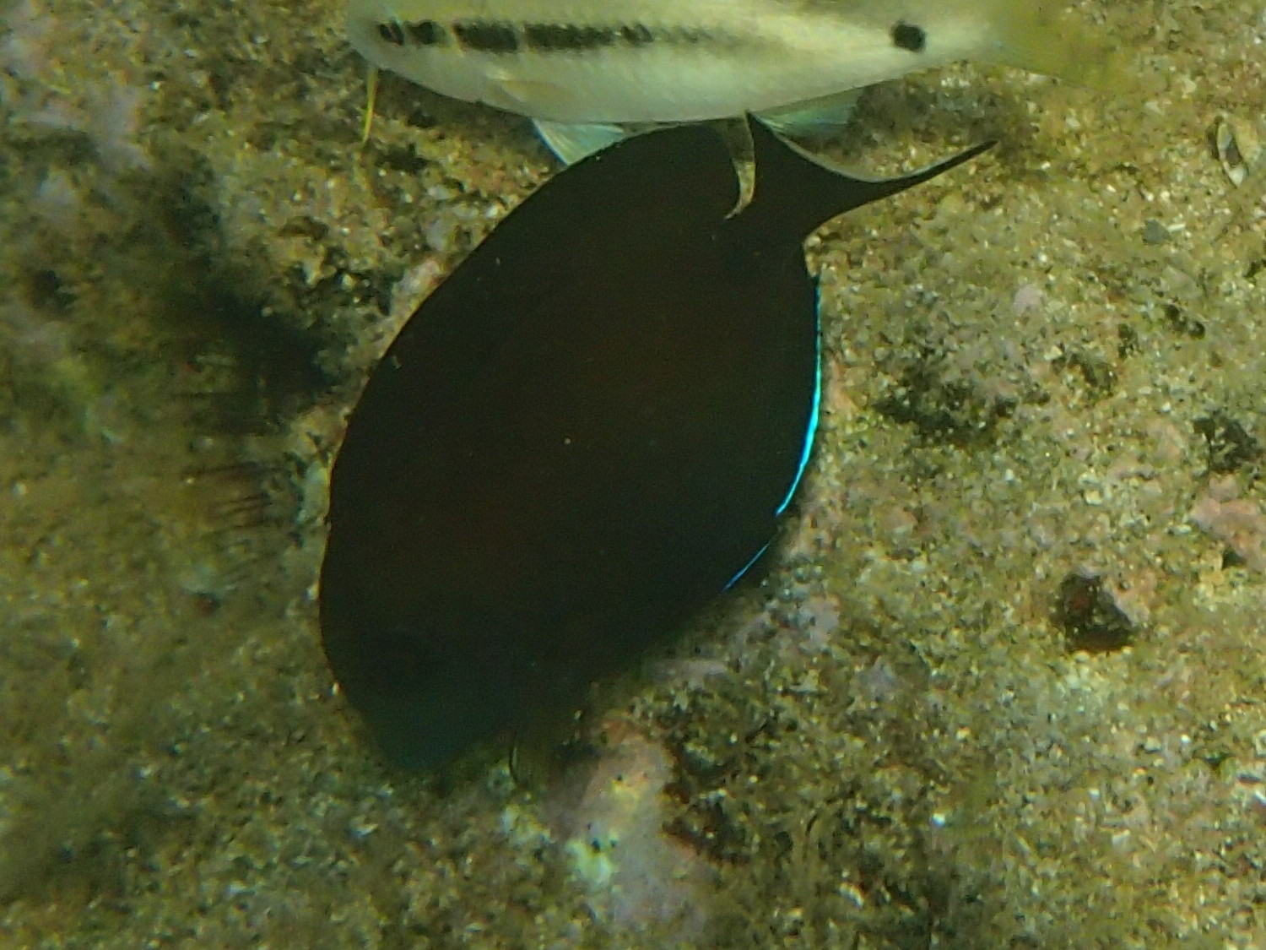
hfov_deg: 19.6
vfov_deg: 14.8
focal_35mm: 100
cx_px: 633
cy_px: 475
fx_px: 3657
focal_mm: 18
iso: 200
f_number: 6.3
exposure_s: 1/400
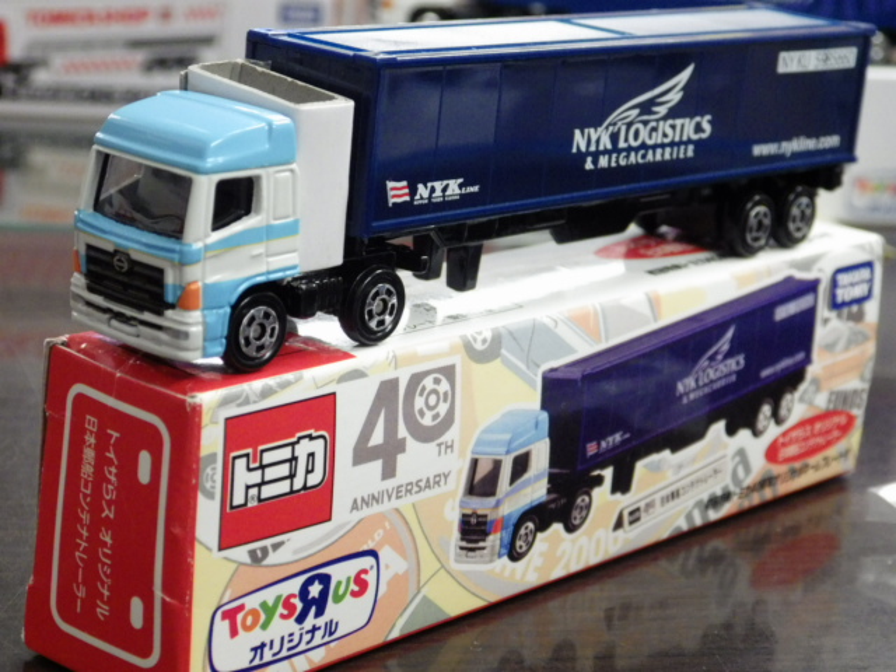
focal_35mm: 87
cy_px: 336
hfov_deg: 22.5
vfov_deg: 17.0
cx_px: 448
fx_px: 2252
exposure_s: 1/30
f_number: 4.4
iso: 800
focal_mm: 15.6
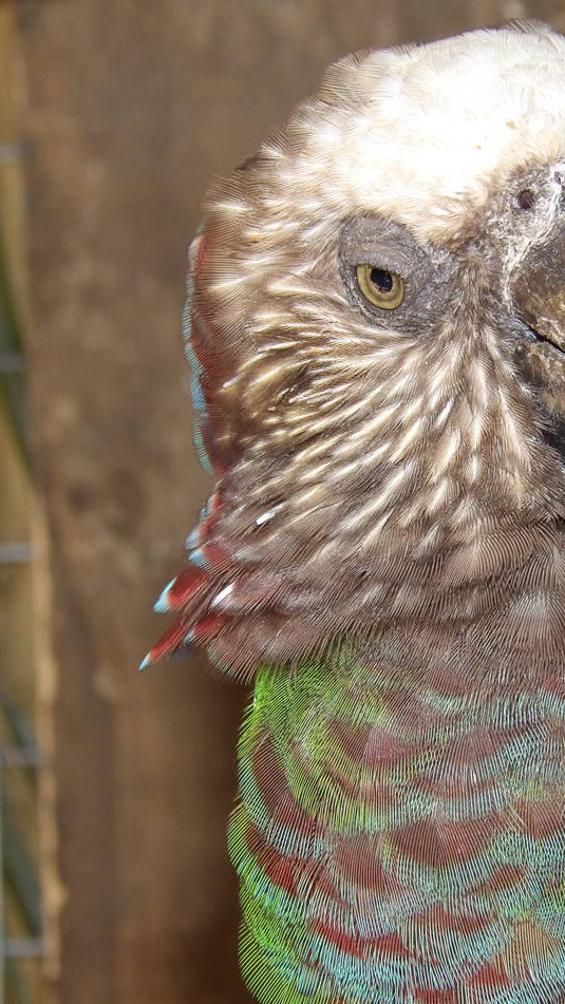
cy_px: 506
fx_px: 4980
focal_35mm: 187
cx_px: 519
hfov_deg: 6.5
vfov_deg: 11.5
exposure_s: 1/100
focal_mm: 18.2
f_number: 4.2
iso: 200
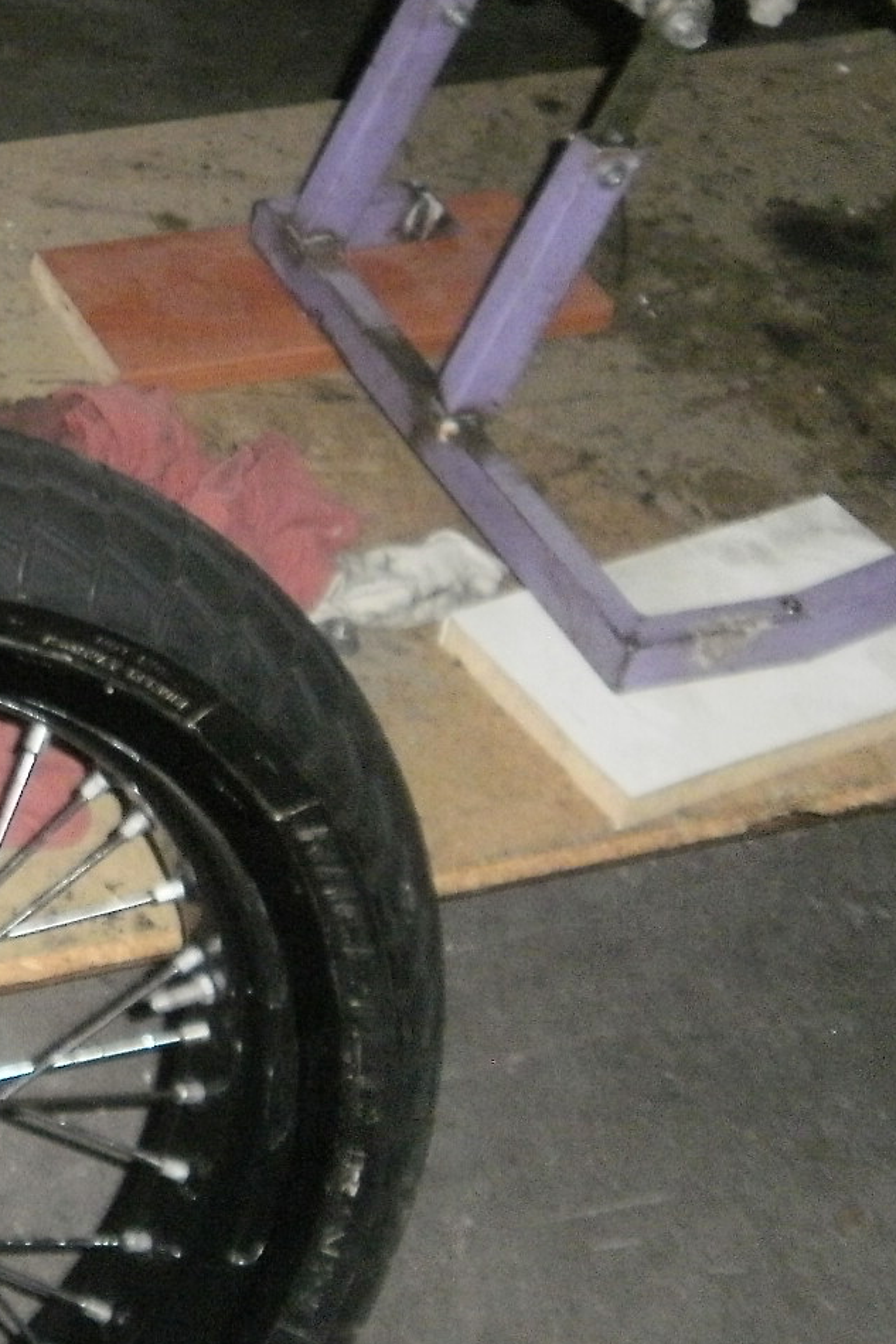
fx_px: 3100
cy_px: 323
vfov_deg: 24.2
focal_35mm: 83
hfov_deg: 15.2
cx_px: -469
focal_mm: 6.51
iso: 400
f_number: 3.1
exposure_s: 1/250
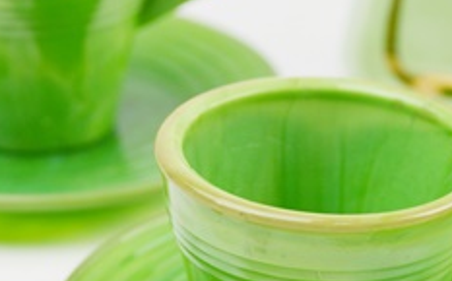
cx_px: 405
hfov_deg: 14.6
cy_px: 302
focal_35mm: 142
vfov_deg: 9.1
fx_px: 1747
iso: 200
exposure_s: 1/160
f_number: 6.3
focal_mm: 36
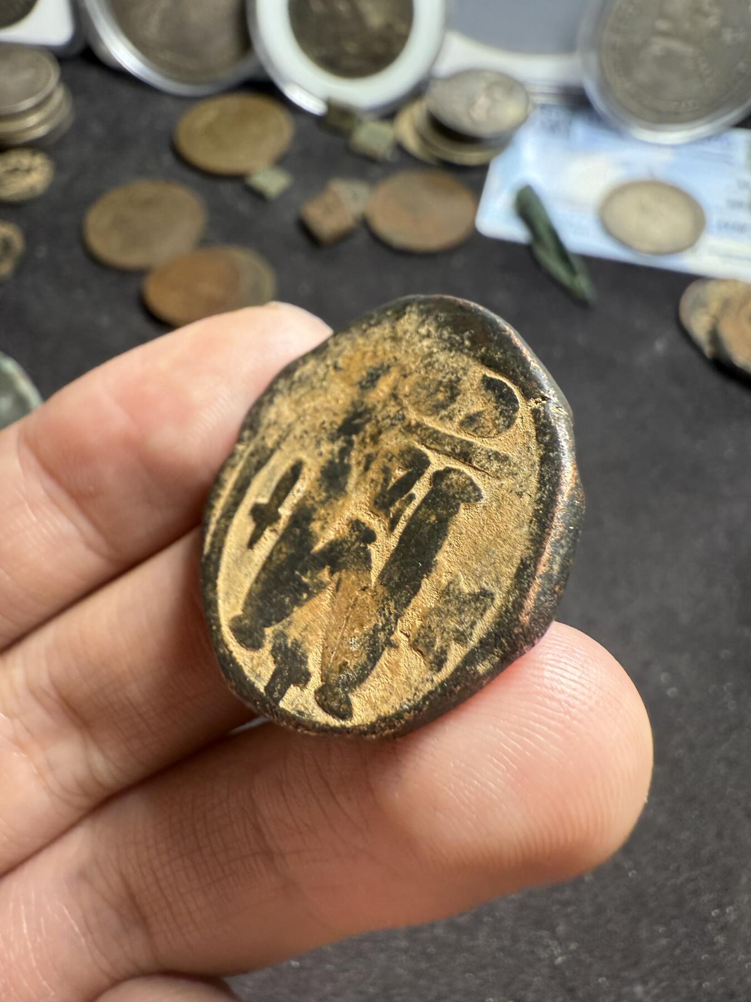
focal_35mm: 24
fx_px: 694
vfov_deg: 71.6
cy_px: 501
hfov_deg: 56.8
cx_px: 376
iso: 160
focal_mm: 2.22
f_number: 2.2
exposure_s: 1/99
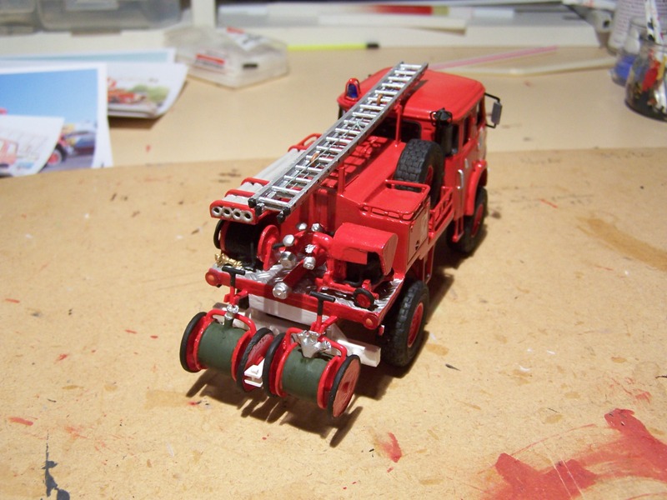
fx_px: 732
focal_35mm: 38
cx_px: 334
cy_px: 250
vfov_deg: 37.7
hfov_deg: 49.0
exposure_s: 1/30
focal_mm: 6.3
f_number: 2.8
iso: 140
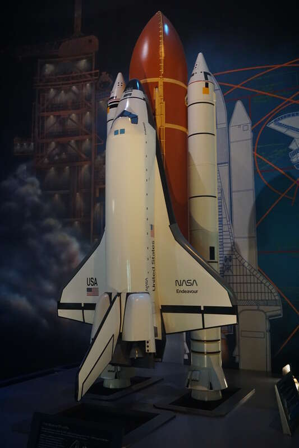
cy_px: 224
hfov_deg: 38.3
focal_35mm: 34
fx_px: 430
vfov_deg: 55.1
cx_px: 150
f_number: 4
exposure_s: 1/30
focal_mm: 23
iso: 3200
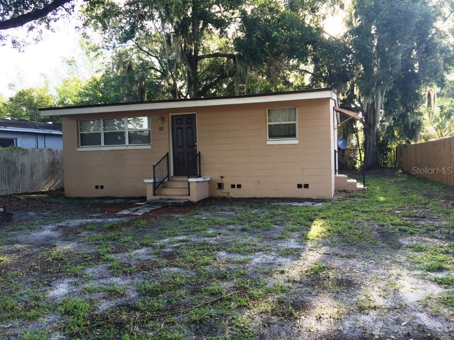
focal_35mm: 29
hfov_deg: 61.7
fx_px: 380
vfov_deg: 48.2
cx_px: 227
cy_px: 170
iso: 32
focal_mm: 4.15
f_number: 2.2
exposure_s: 1/120
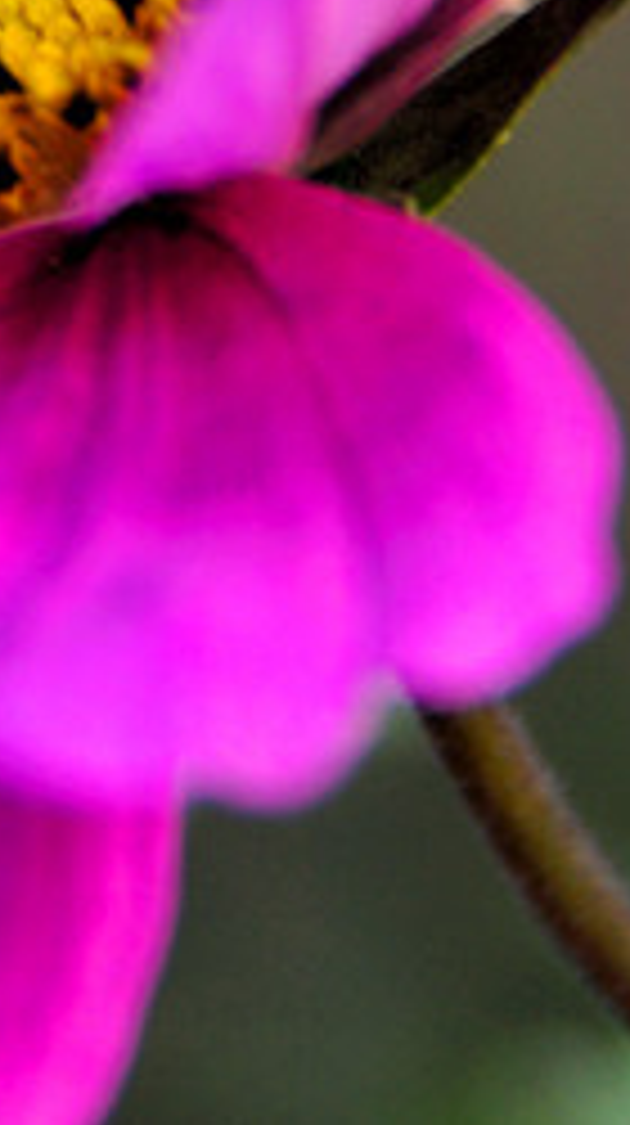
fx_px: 29977
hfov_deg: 1.2
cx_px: 36
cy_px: -65
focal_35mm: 1006
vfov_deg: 2.1
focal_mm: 200
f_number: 6.3
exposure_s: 1/160
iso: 200
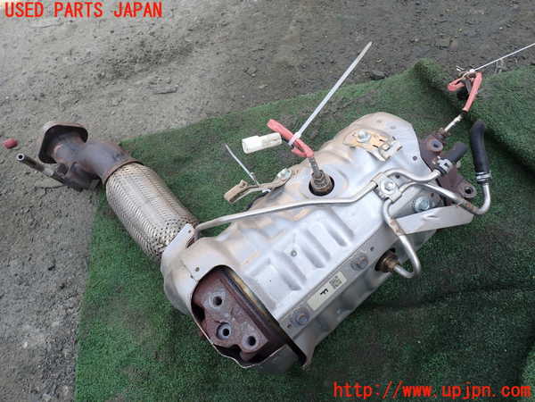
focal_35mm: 25
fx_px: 386
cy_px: 201
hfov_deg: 69.4
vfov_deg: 54.9
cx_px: 268
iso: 100
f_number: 2.8
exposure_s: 1/320
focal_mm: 4.5
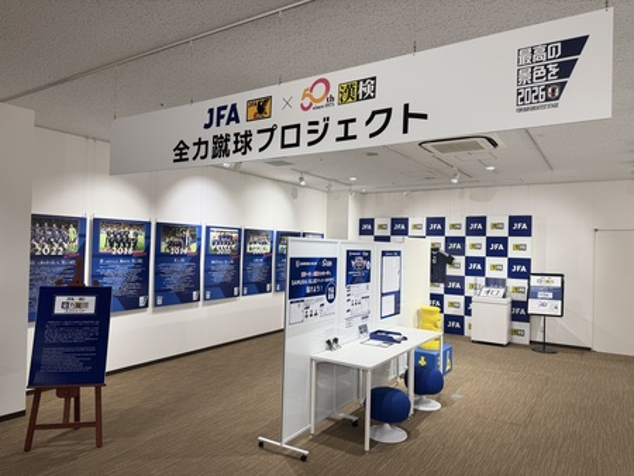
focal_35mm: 24
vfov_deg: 56.9
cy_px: 238
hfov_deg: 71.6
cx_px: 317
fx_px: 440
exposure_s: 1/120
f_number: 1.78
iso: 100
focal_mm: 6.76
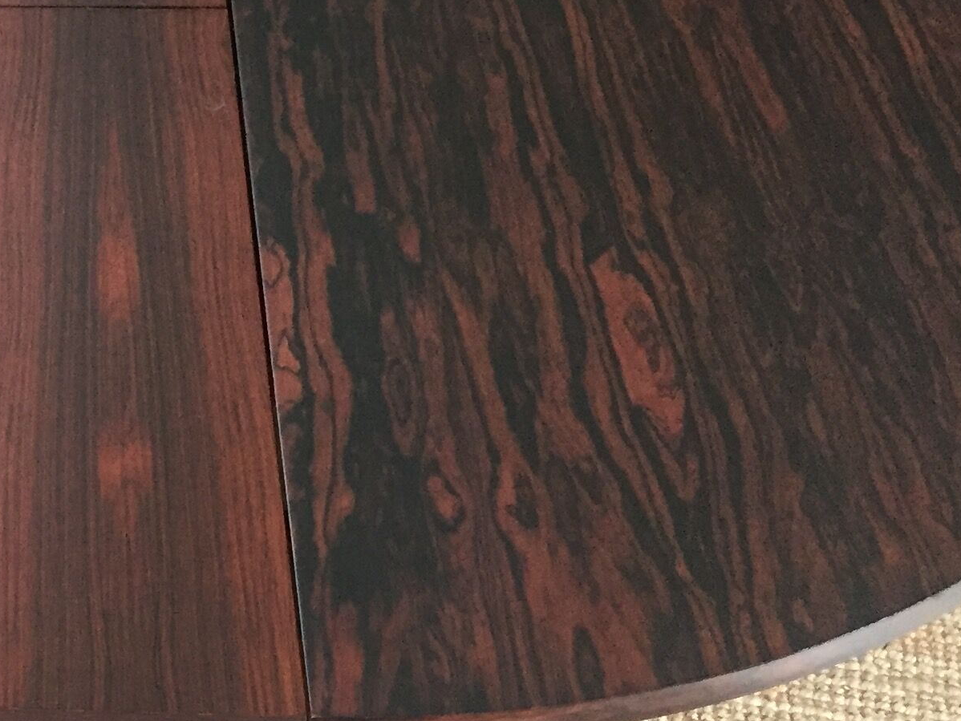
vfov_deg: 18.6
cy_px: 242
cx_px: -110
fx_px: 2194
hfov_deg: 23.2
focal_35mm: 79
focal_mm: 4.15
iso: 250
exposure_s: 1/33
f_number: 2.2
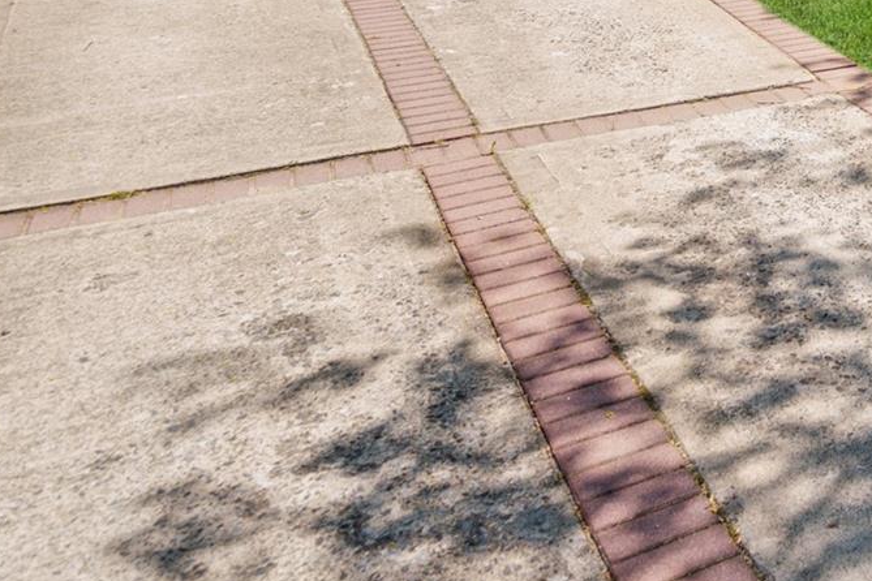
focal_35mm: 49
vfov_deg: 22.9
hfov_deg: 30.8
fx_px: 1187
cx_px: 1154
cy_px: -264
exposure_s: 1/250
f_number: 5
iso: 125
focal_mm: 16
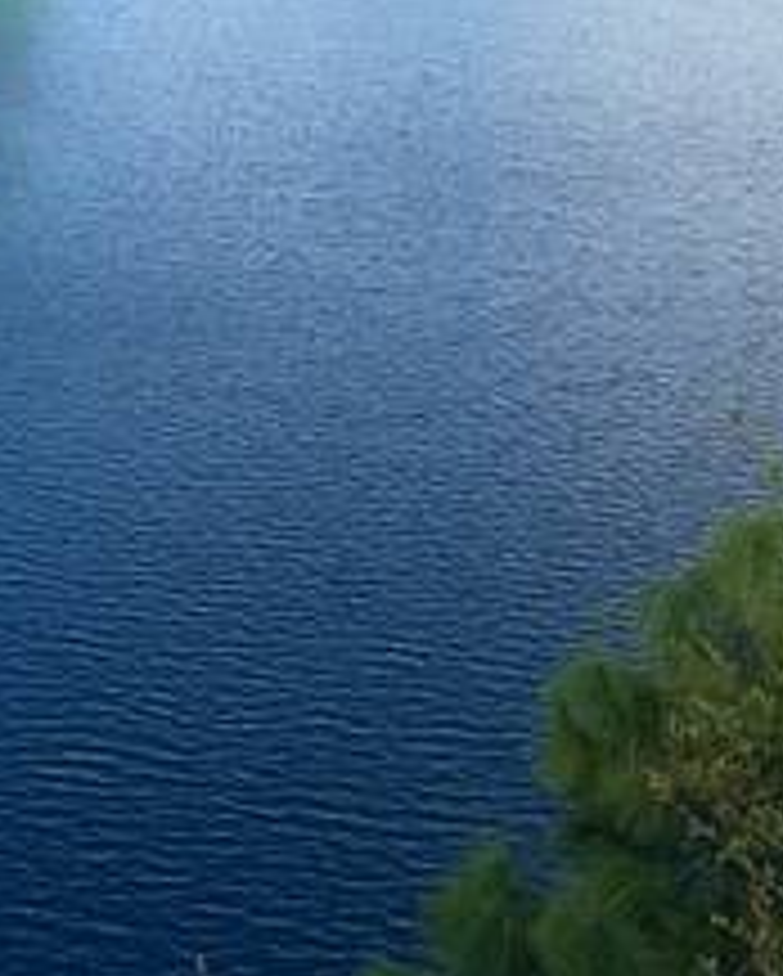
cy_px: -306
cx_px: 531
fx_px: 1996
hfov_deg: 22.1
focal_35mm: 69
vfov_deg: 24.0
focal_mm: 6.76
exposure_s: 1/4310
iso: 80
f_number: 1.78
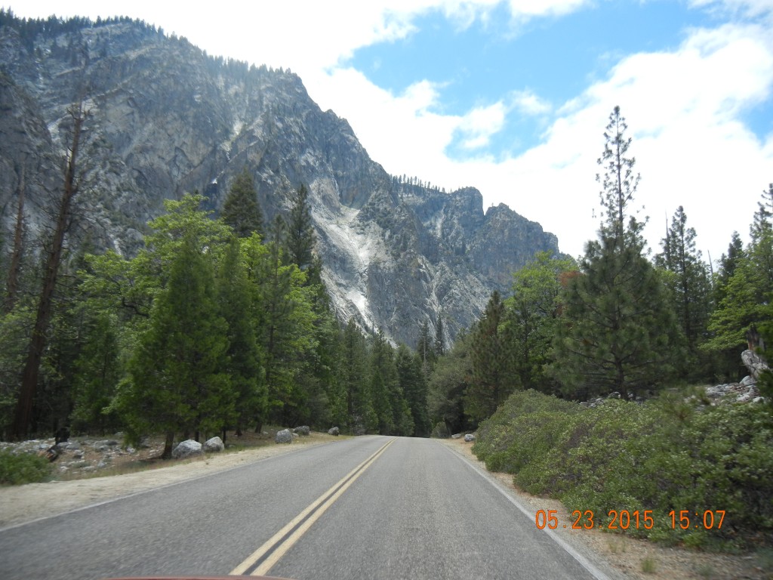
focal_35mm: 30
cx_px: 386
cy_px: 290
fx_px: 670
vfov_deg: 46.8
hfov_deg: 60.0
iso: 160
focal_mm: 5.4
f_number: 7
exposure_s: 1/288
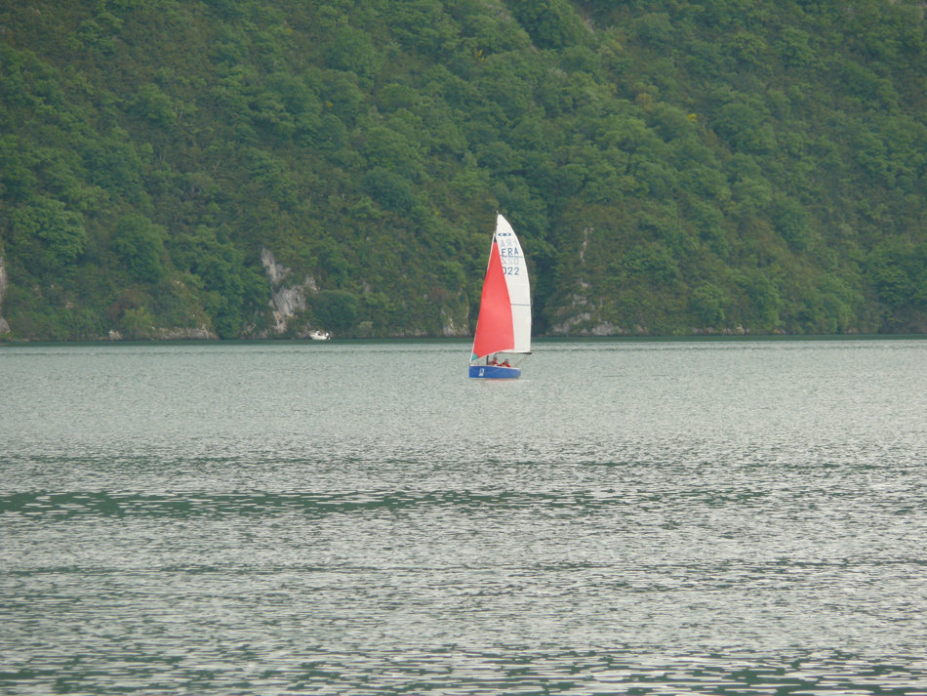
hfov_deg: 4.7
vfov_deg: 3.5
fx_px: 11250
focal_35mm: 420
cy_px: 348
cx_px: 464
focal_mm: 88.8
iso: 100
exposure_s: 1/250
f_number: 5
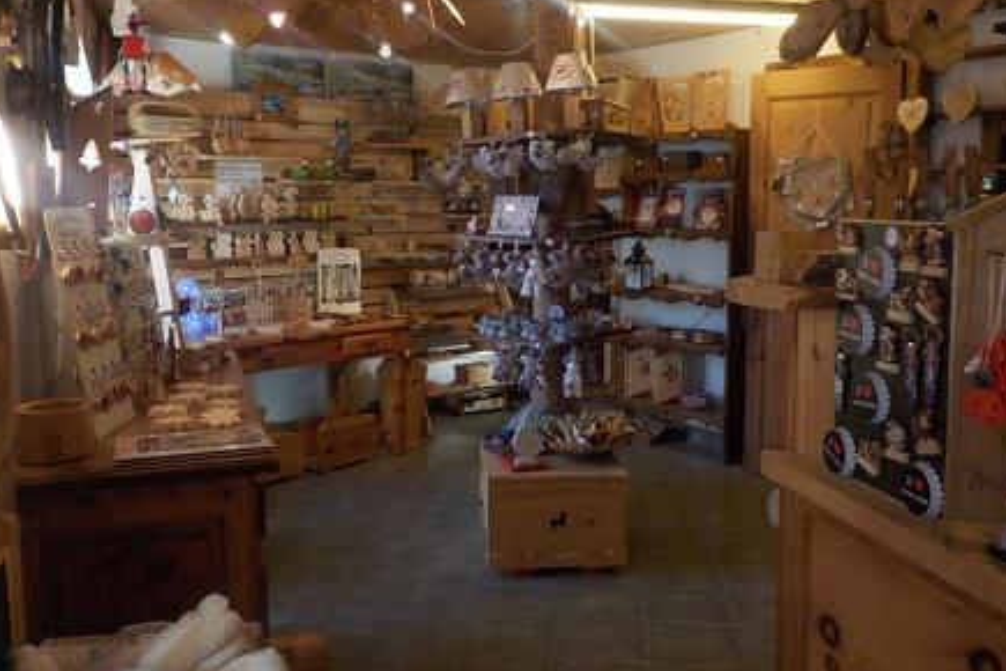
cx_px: 500
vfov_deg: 41.0
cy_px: 286
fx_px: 894
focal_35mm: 32
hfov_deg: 58.7
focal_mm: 4.1
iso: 125
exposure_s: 1/30
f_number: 3.3
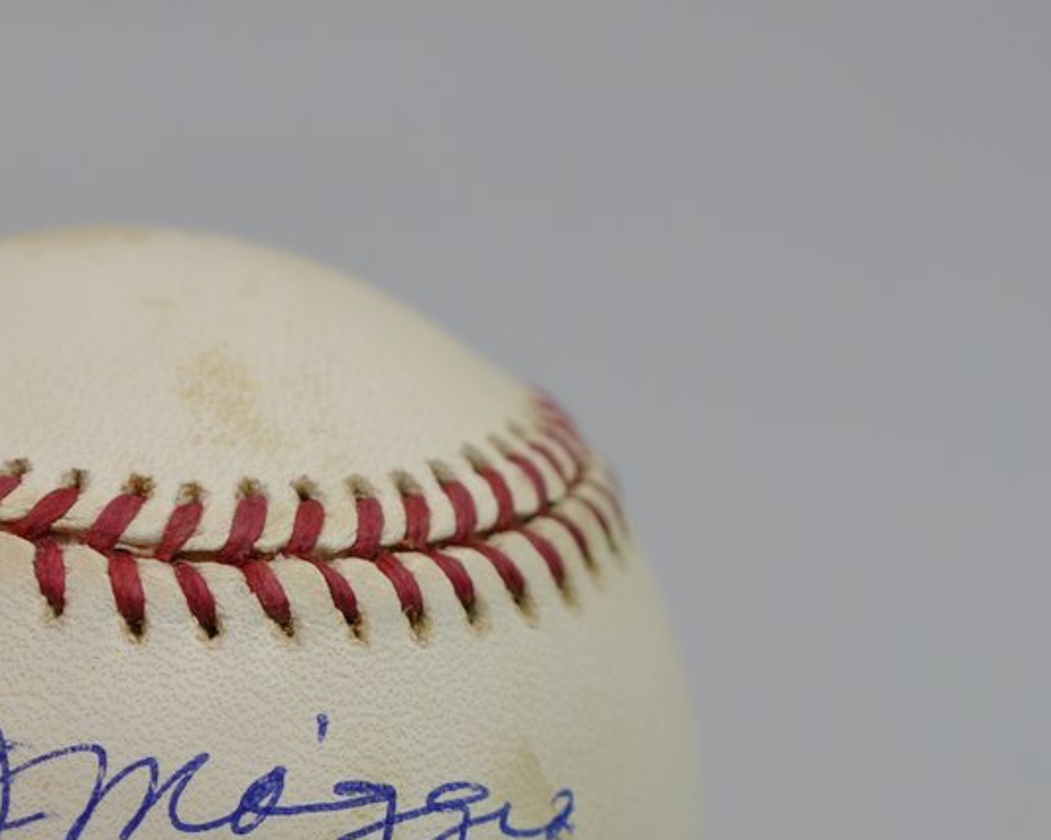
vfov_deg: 8.5
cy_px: 1018
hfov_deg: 10.7
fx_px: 5598
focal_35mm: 180
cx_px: 90
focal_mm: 40
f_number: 4
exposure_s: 1/60
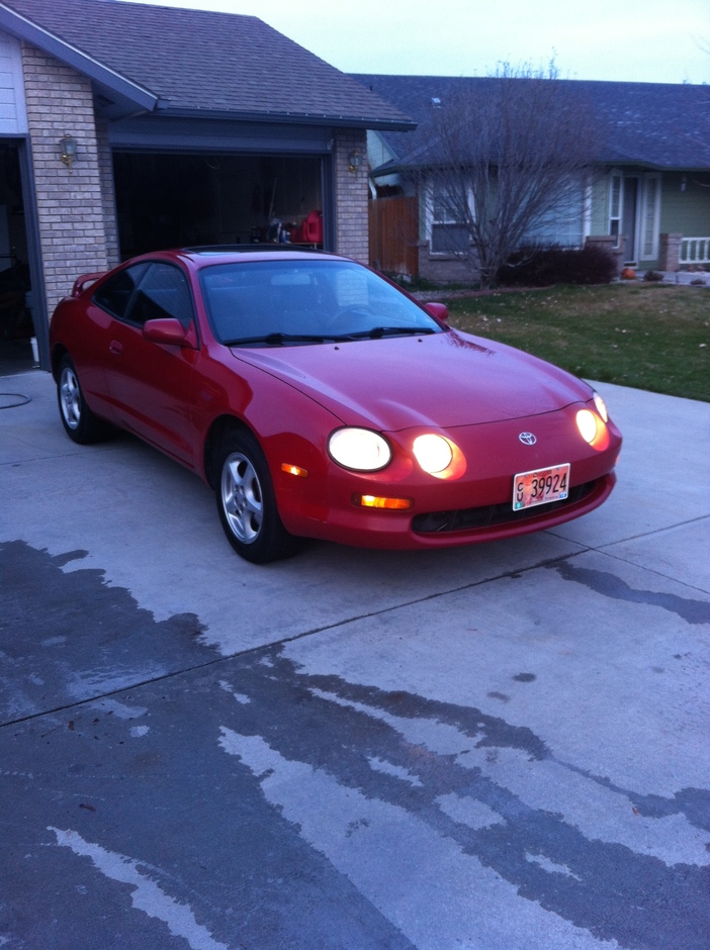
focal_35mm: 35
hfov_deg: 40.6
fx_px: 960
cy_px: 475
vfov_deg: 52.7
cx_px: 355
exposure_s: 1/15
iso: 80
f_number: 2.8
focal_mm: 3.85
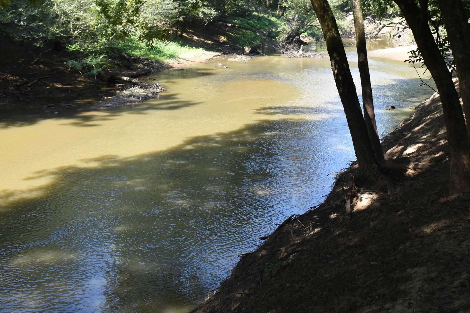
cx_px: 295
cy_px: 83
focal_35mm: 44
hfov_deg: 44.1
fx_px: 574
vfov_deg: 30.1
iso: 250
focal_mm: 18
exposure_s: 1/250
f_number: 5.6
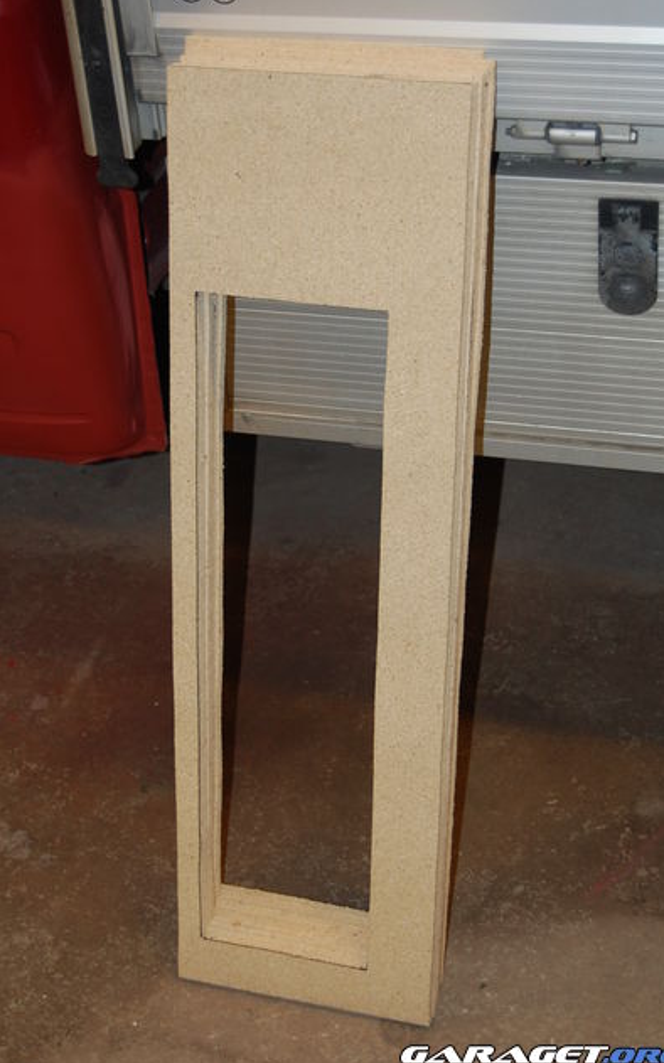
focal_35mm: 62
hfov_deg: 20.9
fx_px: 1796
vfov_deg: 33.0
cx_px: 330
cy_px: 532
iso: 400
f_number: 5
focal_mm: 40
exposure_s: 1/60
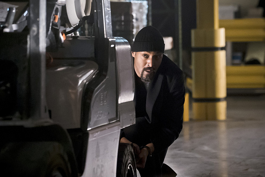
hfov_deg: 10.3
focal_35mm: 200
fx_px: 1472
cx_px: 132
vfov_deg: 6.9
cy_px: 88
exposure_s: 1/250
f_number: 5
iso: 12800
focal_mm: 200
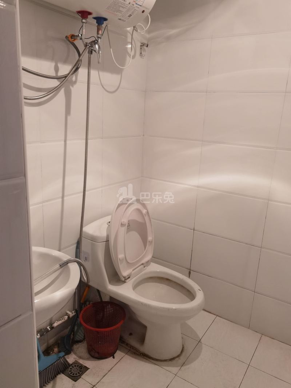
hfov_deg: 51.3
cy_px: 194
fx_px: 303
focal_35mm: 27
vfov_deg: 65.3
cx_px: 146
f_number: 1.9
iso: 250
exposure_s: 1/50
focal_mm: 6.71
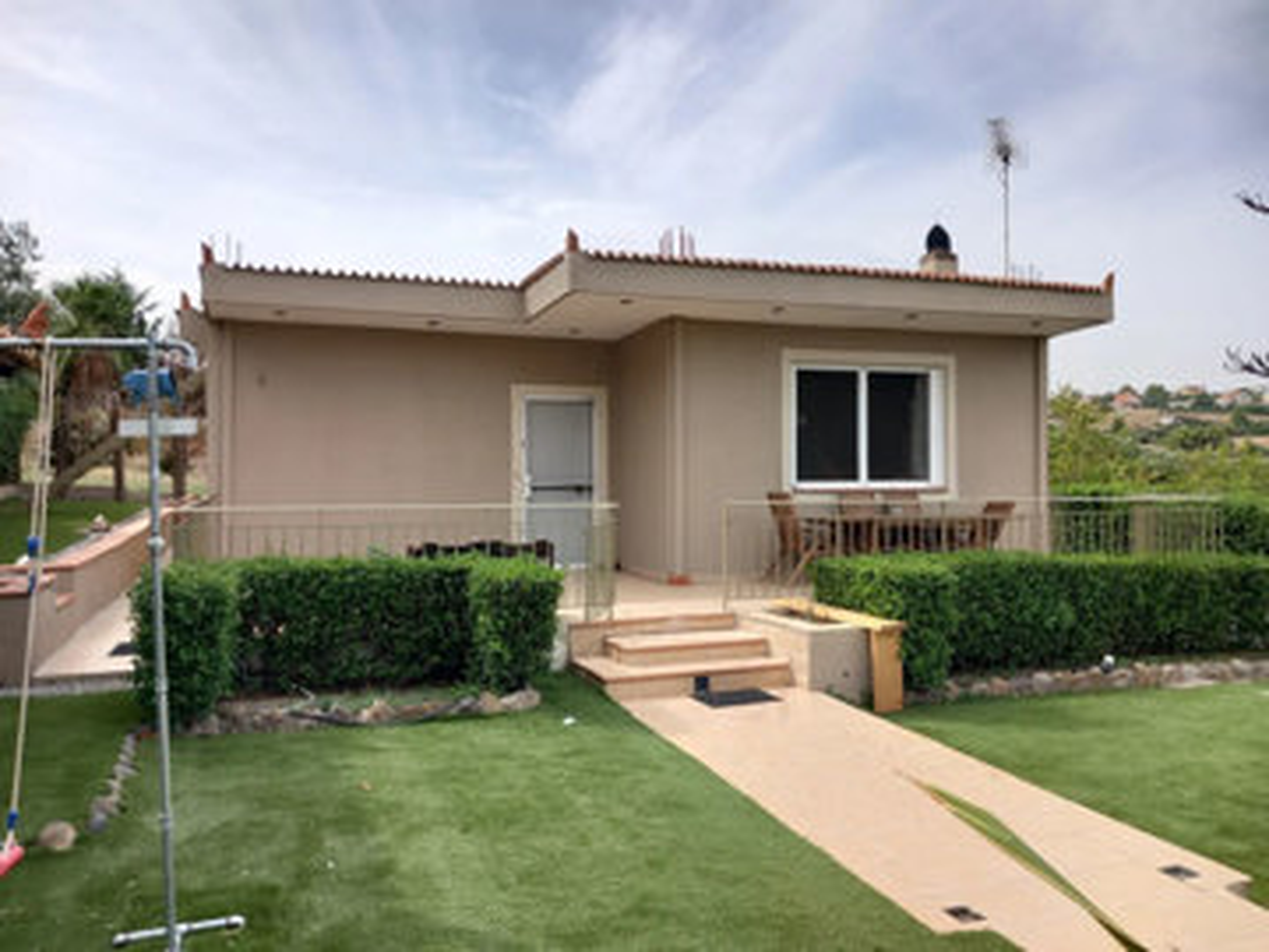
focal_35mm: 27
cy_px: 476
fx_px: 990
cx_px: 634
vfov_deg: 51.4
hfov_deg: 65.3
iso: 20
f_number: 1.8
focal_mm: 4
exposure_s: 1/418
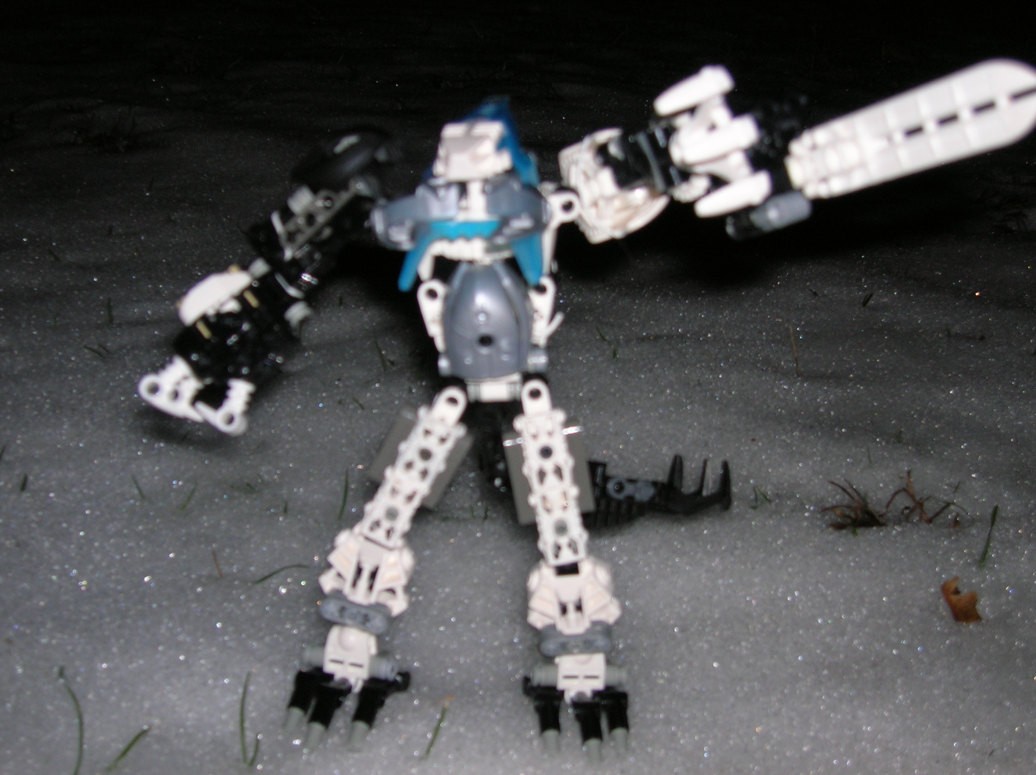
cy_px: 388
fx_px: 1376
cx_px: 518
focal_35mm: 46
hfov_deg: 41.3
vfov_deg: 31.5
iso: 50
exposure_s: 1/60.1
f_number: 3.2
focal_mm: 7.7
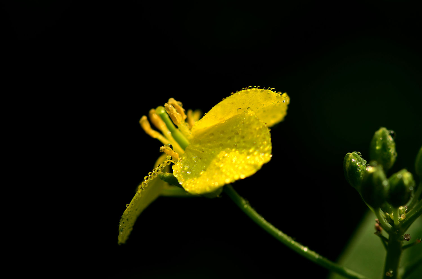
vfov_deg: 8.7
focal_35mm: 158
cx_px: 211
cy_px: 140
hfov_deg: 13.1
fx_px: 1843
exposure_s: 1/350
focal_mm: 105
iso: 100
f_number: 5.6
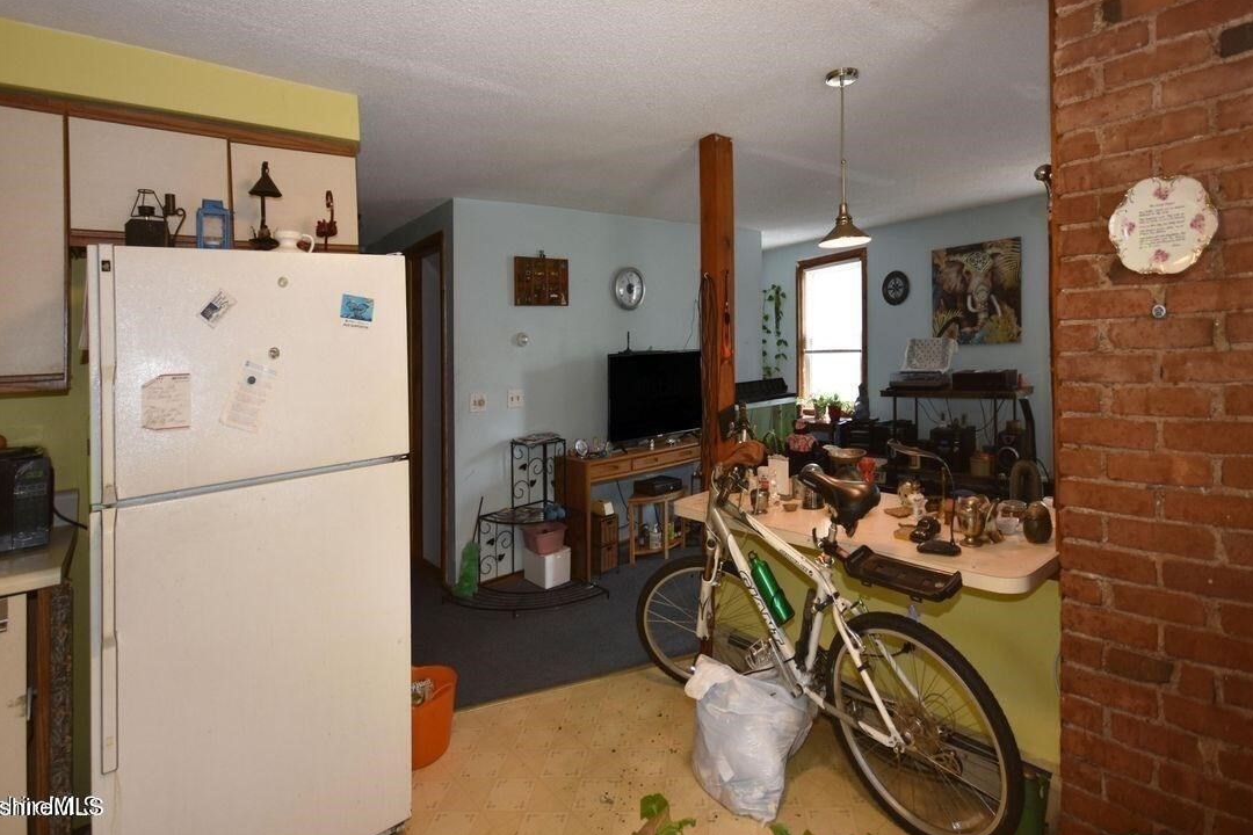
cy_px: 401
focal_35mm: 16
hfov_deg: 96.7
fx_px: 557
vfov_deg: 73.7
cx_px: 609
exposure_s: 1/60
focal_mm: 10
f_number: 4
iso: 360
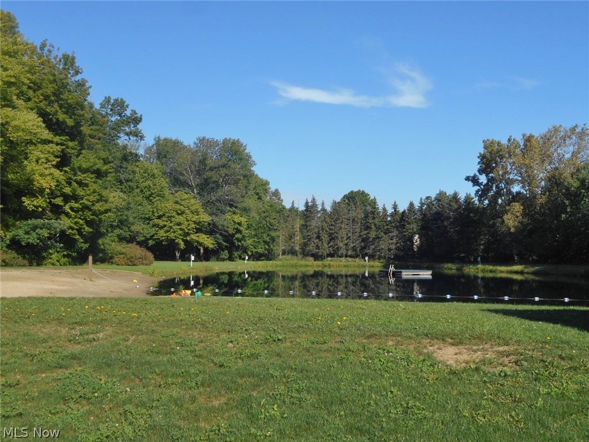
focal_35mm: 39
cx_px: 294
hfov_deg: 47.9
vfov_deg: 36.8
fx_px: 664
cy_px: 221
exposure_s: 1/640
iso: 80
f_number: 4.5
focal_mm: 6.9
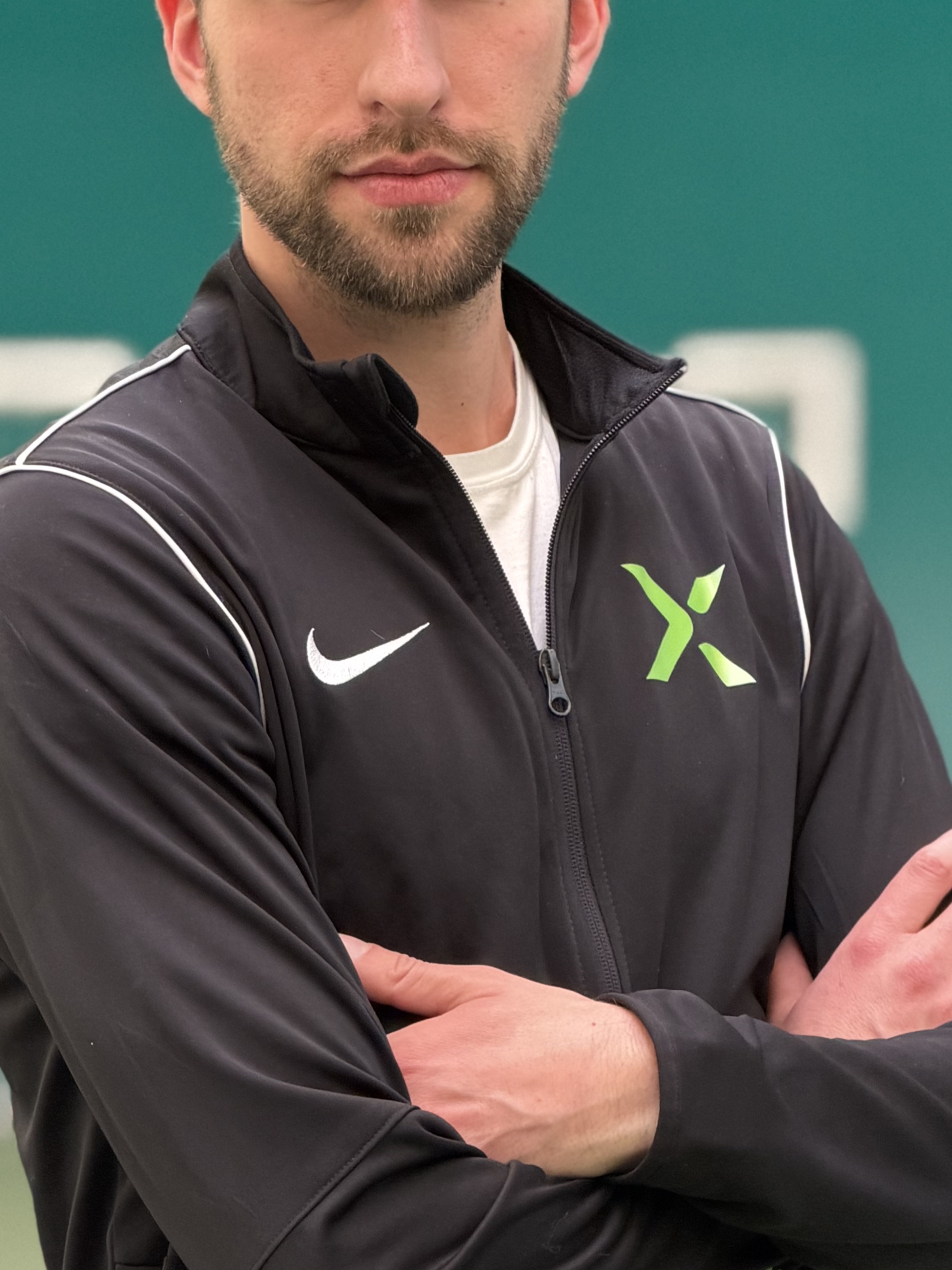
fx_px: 7114
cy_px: 482
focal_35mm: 194
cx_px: 461
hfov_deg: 7.7
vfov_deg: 10.2
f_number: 2.8
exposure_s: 1/121
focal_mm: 16.89
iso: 320
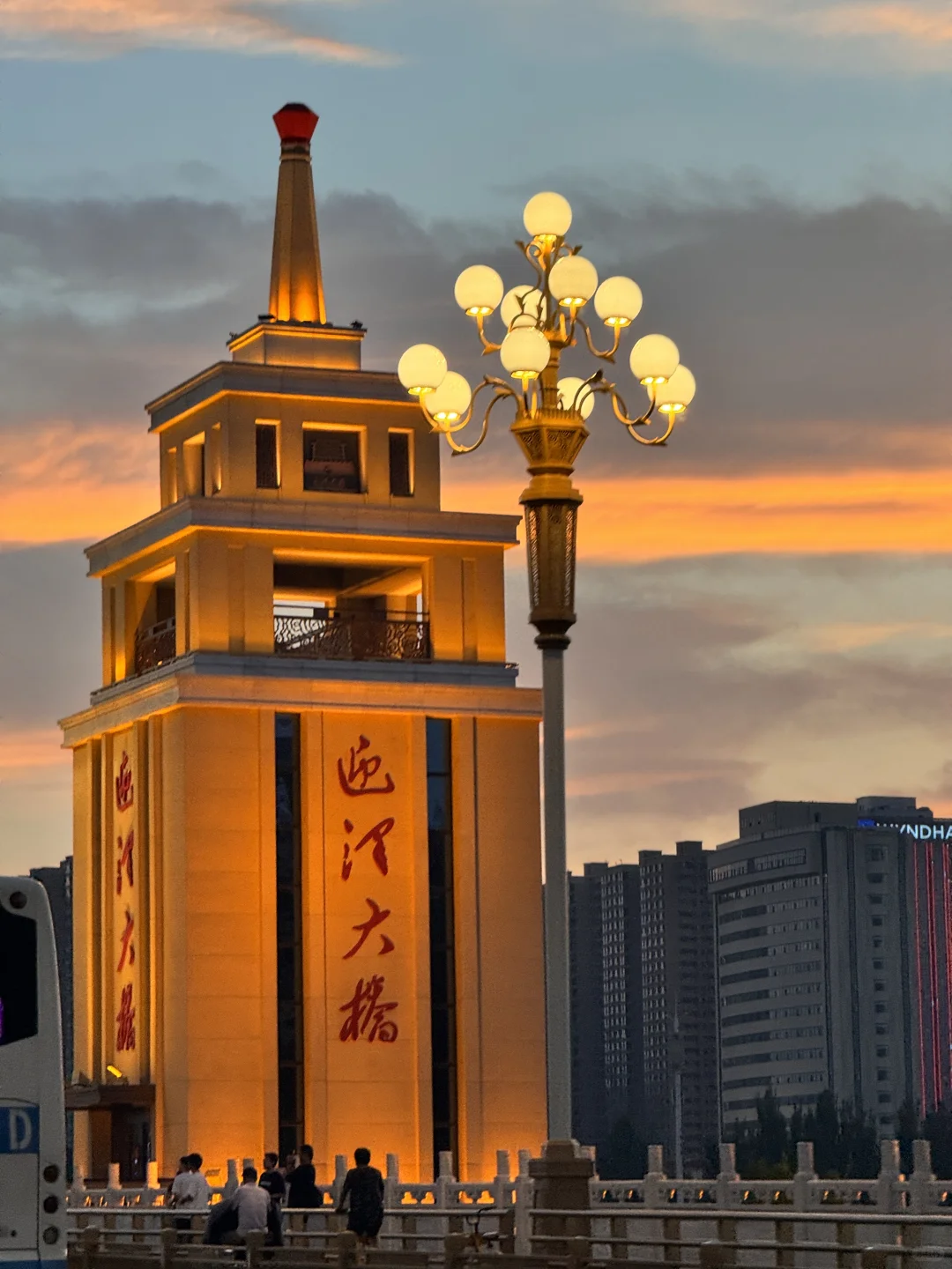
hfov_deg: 12.3
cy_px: 634
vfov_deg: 16.4
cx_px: 476
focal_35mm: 120
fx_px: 4400
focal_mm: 15.66
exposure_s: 1/100
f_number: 2.8
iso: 80
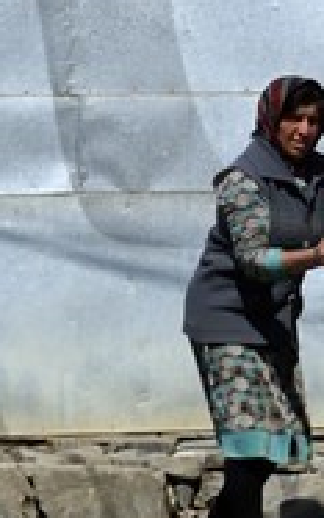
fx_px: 6141
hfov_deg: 3.0
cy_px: -199
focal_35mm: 435
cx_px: -446
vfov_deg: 4.8
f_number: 16
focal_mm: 50
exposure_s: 1/400
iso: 200
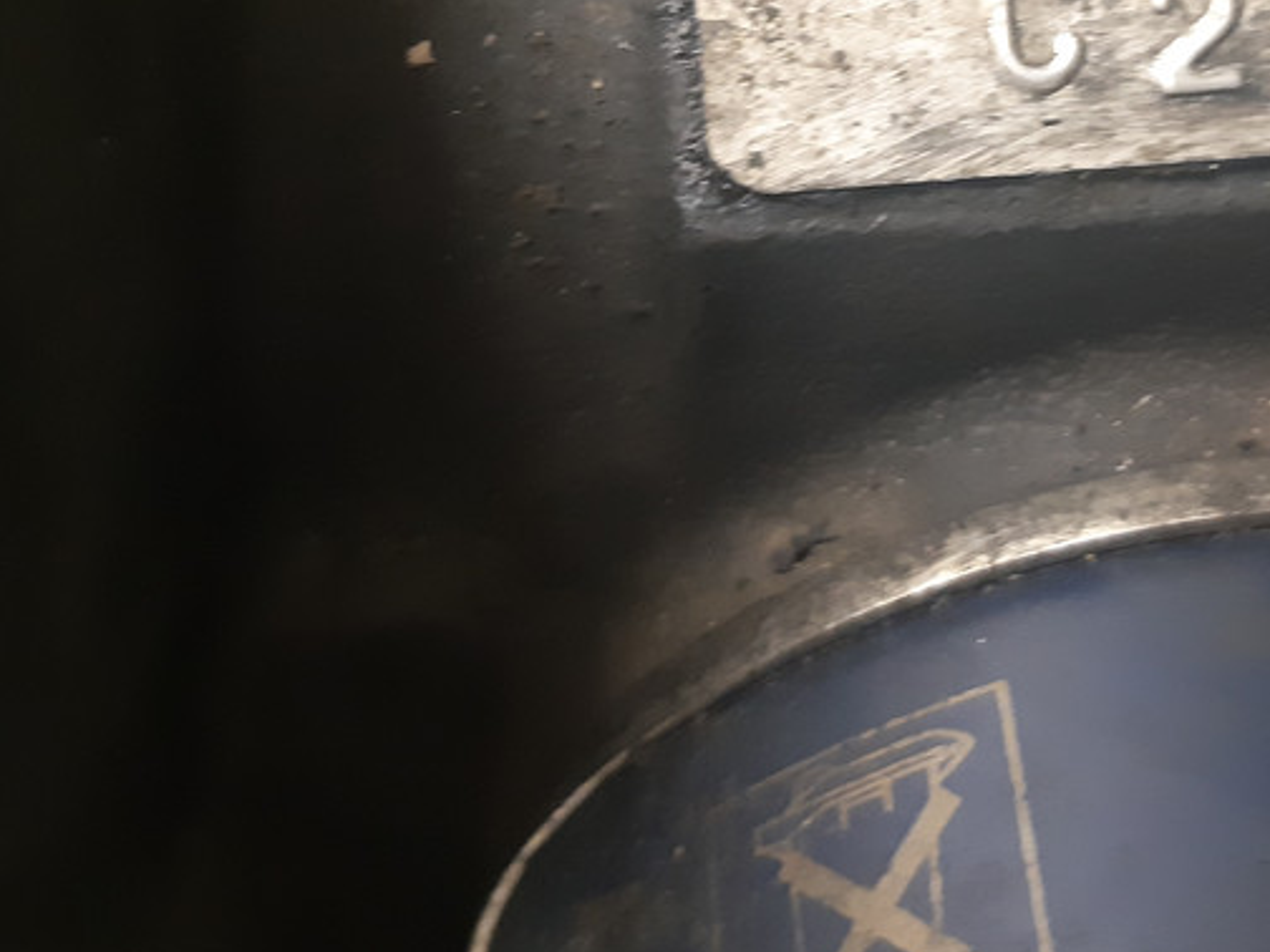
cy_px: 118
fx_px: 2018
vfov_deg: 25.8
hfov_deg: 34.1
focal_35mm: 55
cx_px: 981
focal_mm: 3.93
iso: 640
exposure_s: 1/17
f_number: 1.7
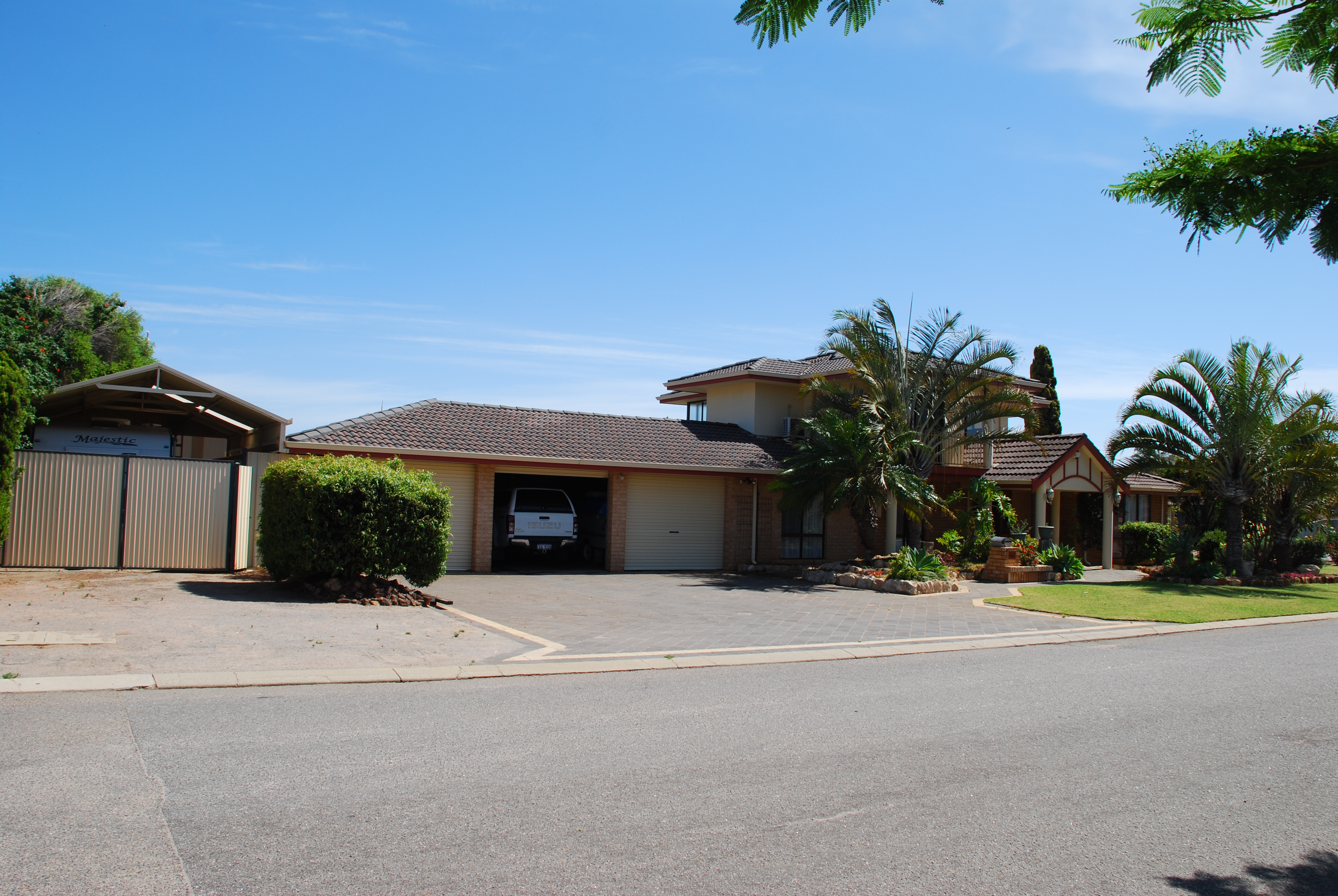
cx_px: 669
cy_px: 448
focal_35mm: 27
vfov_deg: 48.0
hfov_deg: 67.3
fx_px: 1005
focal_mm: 18
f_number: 8
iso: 100
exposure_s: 1/200
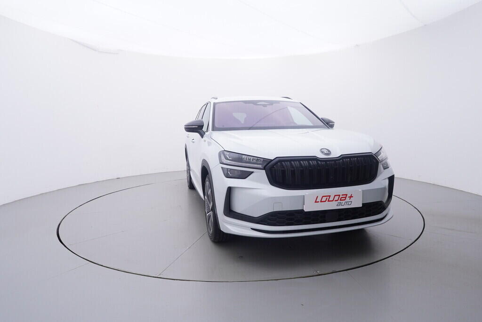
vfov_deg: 56.2
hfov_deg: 77.3
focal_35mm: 22
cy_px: 161
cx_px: 241
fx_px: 301
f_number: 5
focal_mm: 15
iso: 200
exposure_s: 1/80
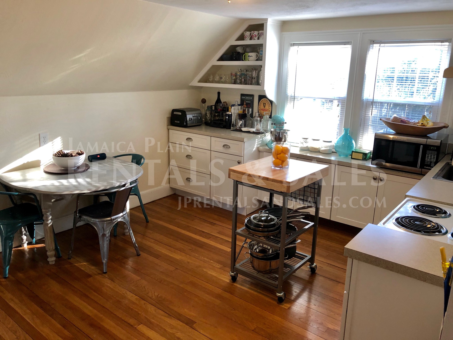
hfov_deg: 63.4
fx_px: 366
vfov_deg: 49.7
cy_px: 170
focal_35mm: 28
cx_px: 226
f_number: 1.8
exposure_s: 1/24
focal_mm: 4
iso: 40
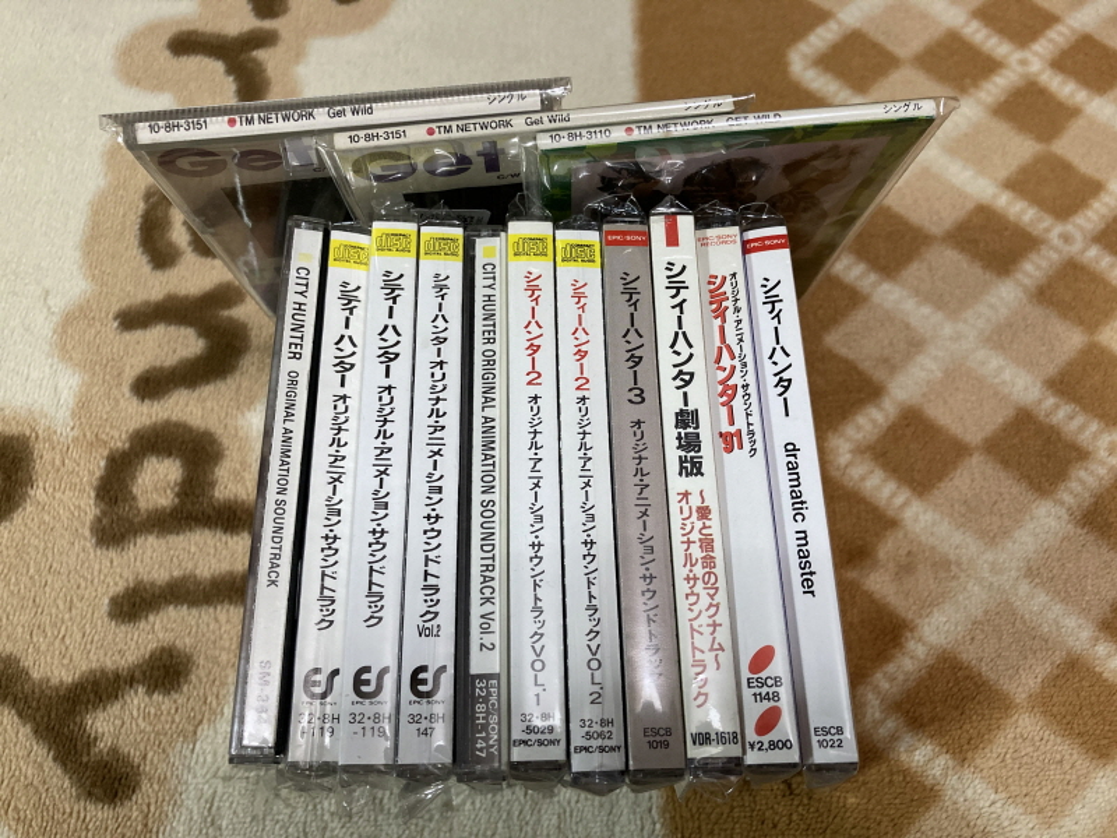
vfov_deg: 49.7
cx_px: 558
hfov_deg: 63.4
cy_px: 419
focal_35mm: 28
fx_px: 904
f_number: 1.8
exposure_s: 1/60
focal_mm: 3.99
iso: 160
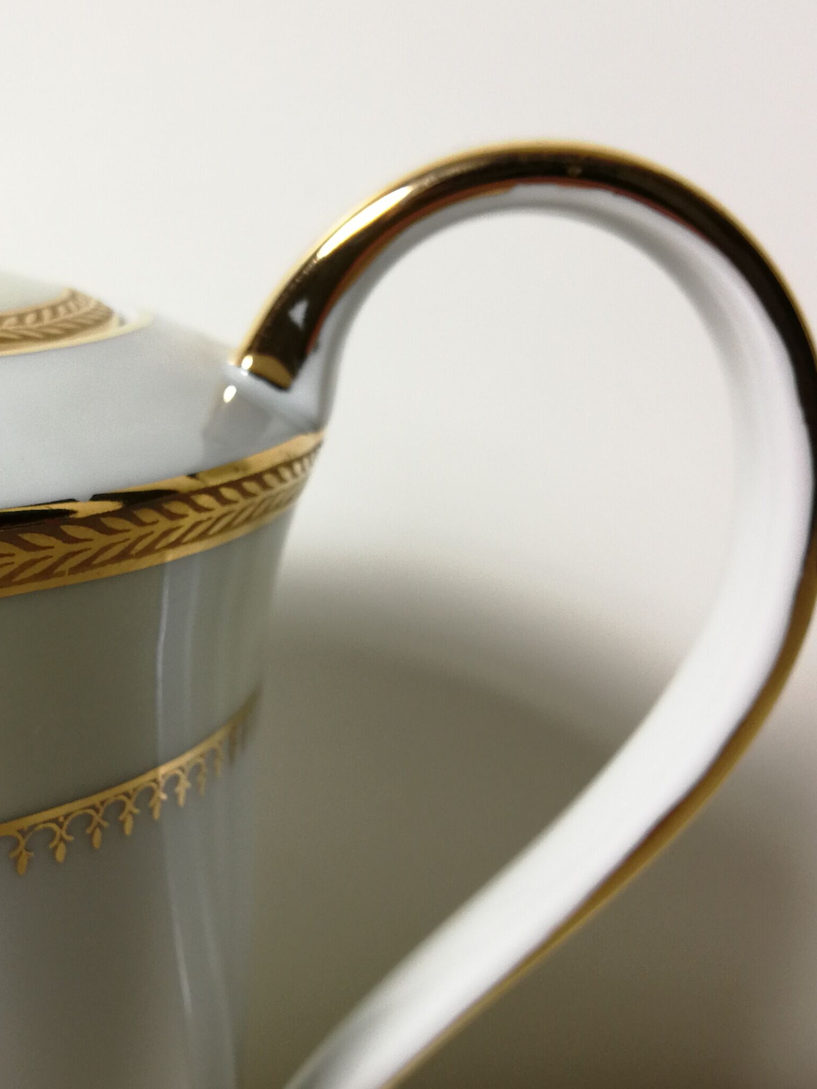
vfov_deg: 36.8
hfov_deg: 27.4
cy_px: 599
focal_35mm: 52
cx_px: 157
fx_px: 1636
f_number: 2.2
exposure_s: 1/50
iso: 64
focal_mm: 3.95
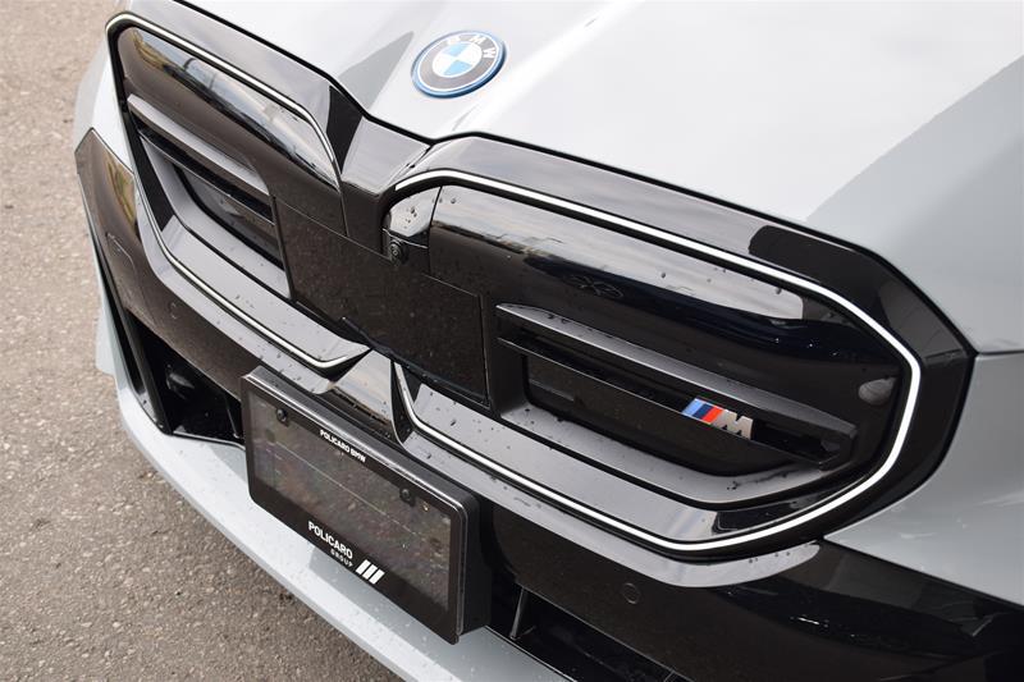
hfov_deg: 47.9
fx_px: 1152
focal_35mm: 40
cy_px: 341
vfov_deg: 33.0
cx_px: 512
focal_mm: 27
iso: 400
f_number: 5.6
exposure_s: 1/125
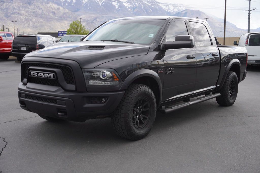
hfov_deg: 44.9
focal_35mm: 44
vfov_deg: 30.9
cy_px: 86
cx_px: 130
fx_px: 314
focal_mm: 29
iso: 100
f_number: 7.1
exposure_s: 1/125
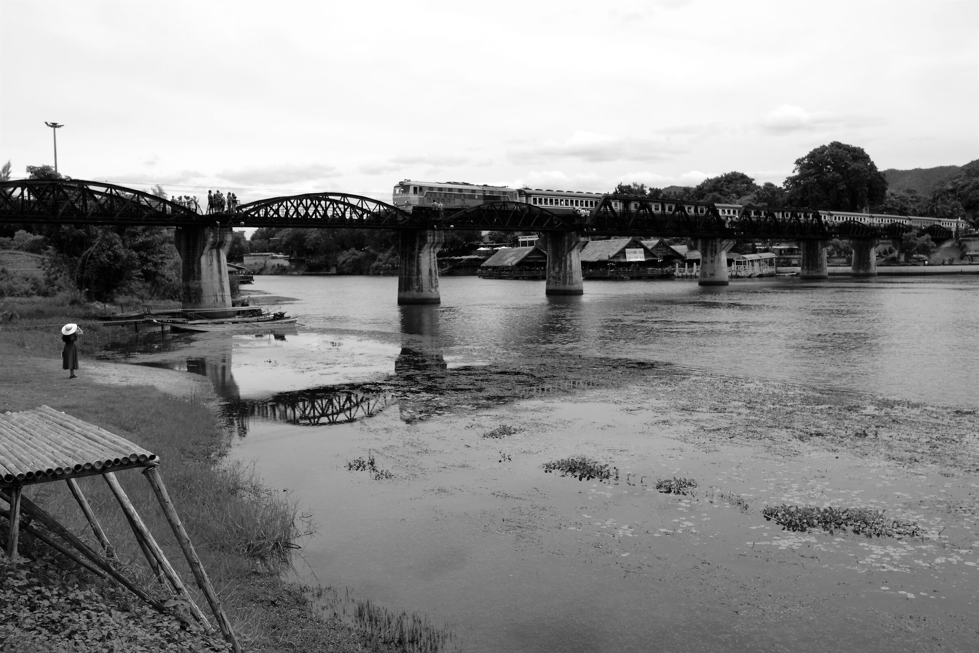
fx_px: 952
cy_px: 326
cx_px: 490
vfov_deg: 37.9
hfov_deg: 54.4
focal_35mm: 35
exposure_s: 1/280
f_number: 8
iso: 100
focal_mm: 23
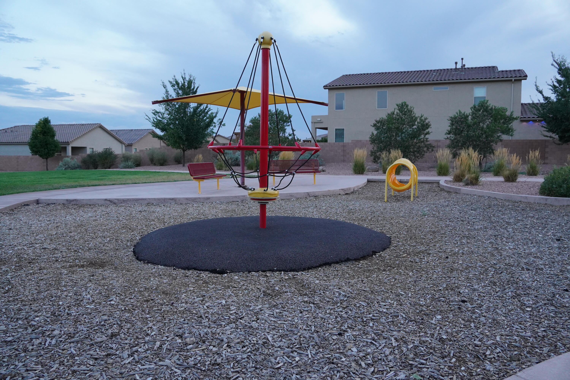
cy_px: 190
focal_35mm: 26
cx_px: 285
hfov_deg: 70.4
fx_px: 404
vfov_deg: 50.4
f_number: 4
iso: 1250
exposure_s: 1/160
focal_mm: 17
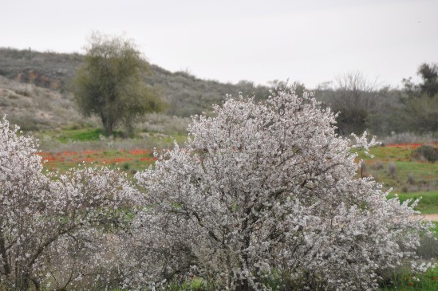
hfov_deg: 7.7
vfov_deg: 5.1
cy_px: 190
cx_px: 165
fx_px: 3241
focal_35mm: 267
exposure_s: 1/500
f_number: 5.6
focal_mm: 135
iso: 220
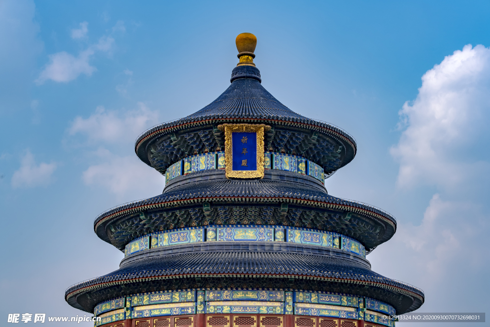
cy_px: 164
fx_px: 953
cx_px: 245
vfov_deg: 19.5
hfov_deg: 28.8
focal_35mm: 70
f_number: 11
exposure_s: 1/125
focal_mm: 70
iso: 100
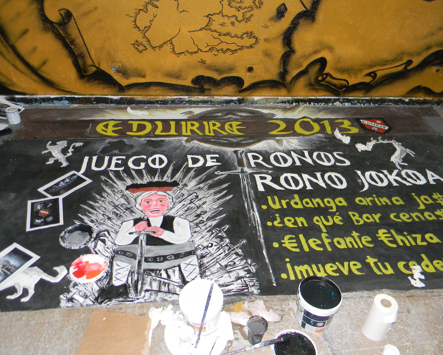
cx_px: 221
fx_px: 393
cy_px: 178
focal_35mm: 30
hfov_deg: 58.8
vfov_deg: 48.5
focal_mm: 5
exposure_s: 1/26
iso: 250
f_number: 3.5
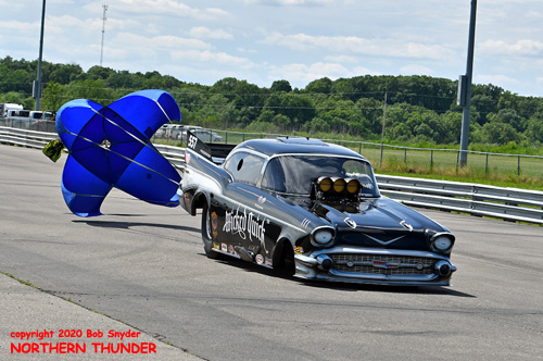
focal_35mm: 105
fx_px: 1582
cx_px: 272
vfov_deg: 13.0
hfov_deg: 19.5
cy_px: 180
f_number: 5.6
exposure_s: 1/1250
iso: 160
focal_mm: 70
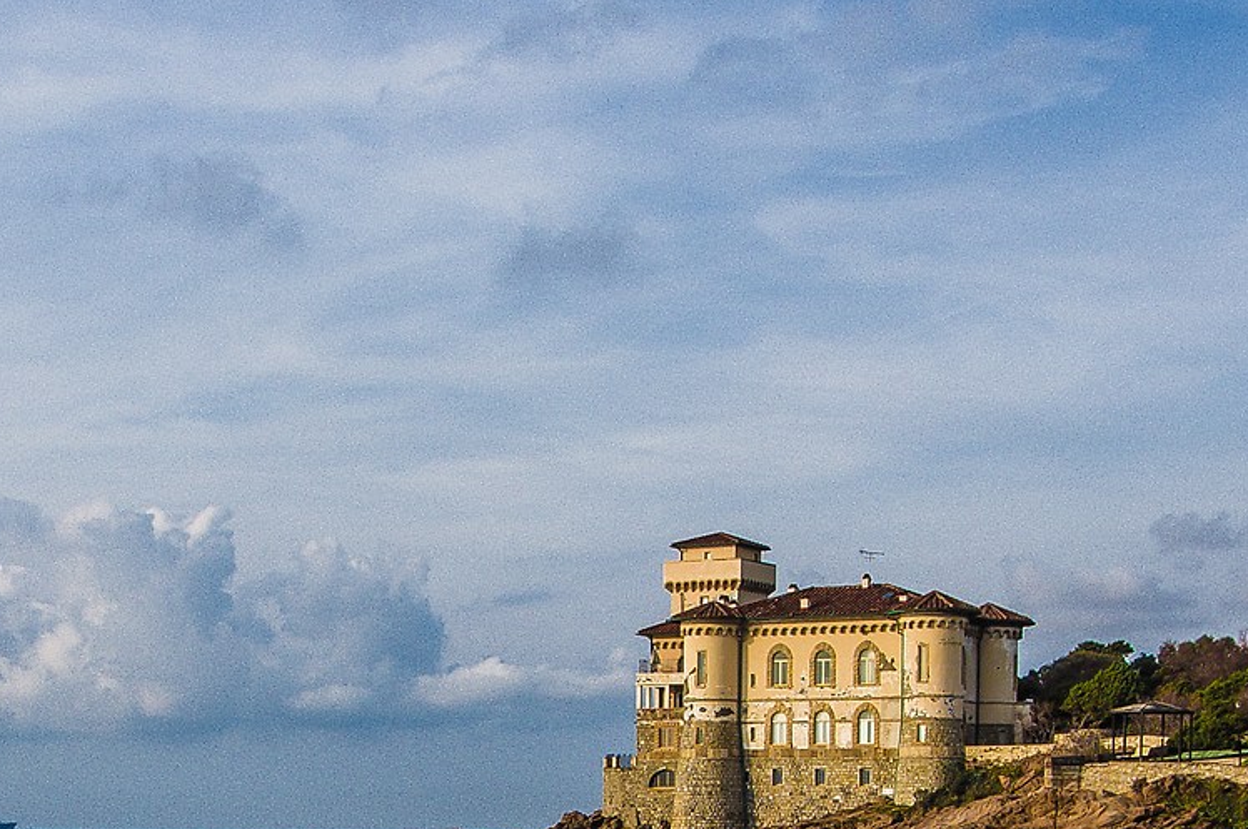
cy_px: 874
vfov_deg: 17.2
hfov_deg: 26.2
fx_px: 2666
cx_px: 427
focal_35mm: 77
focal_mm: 16
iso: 100
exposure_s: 1/250
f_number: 8
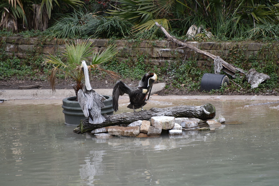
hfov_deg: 6.9
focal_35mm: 300
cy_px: 93
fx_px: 2325
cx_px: 140
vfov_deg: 4.6
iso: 400
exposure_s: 1/640
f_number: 5.6
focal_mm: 300
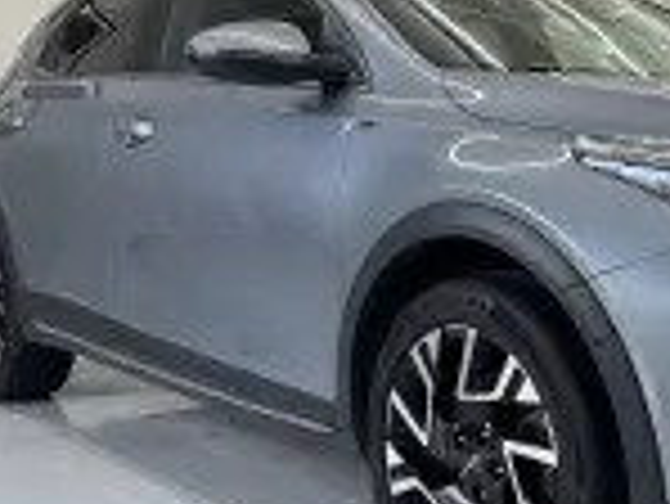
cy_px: 310
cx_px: 589
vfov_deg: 25.2
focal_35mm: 58
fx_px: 1124
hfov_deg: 31.8
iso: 100
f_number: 1.78
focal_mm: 6.76
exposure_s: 1/100
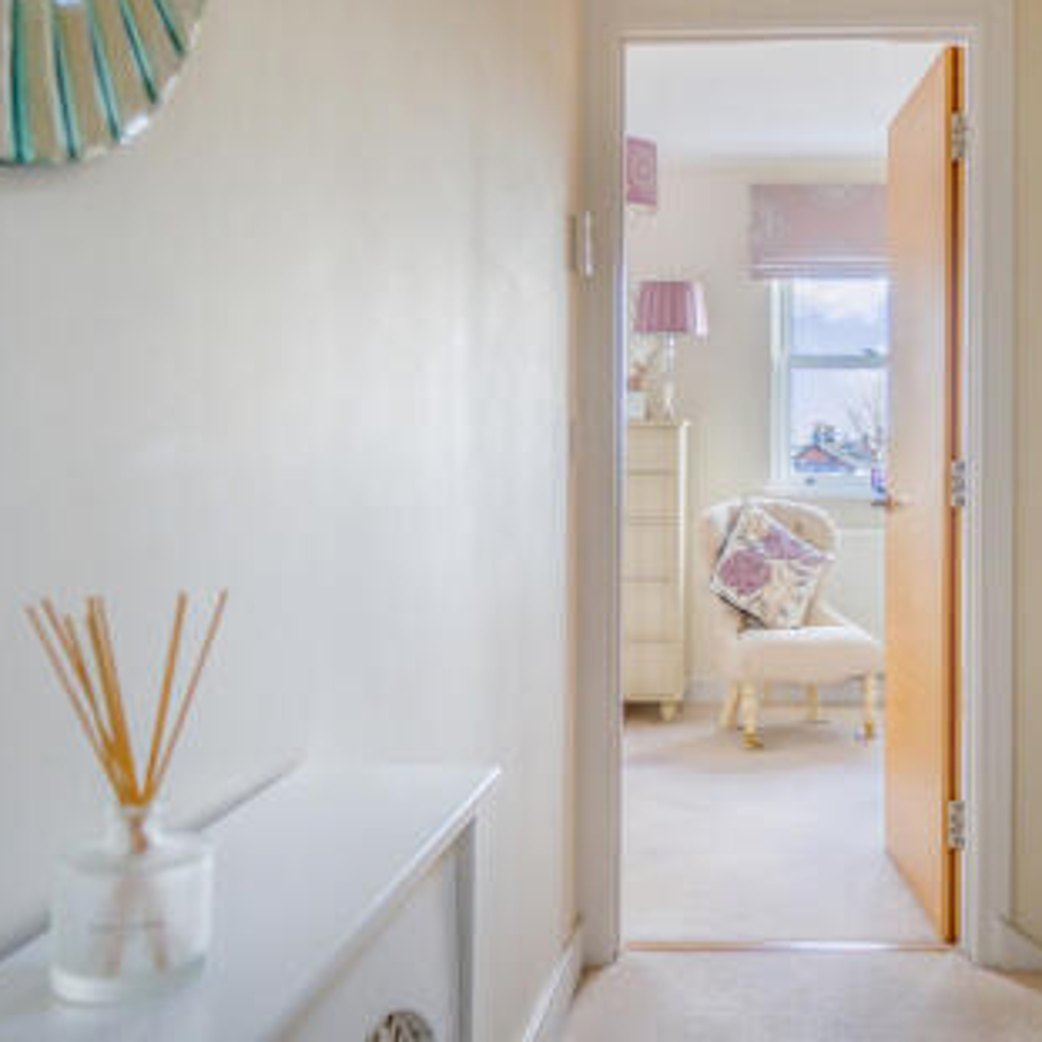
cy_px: 528
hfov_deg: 41.5
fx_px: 1328
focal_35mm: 39
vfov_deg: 42.8
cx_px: 784
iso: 100
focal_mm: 20
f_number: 4
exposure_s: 1/10
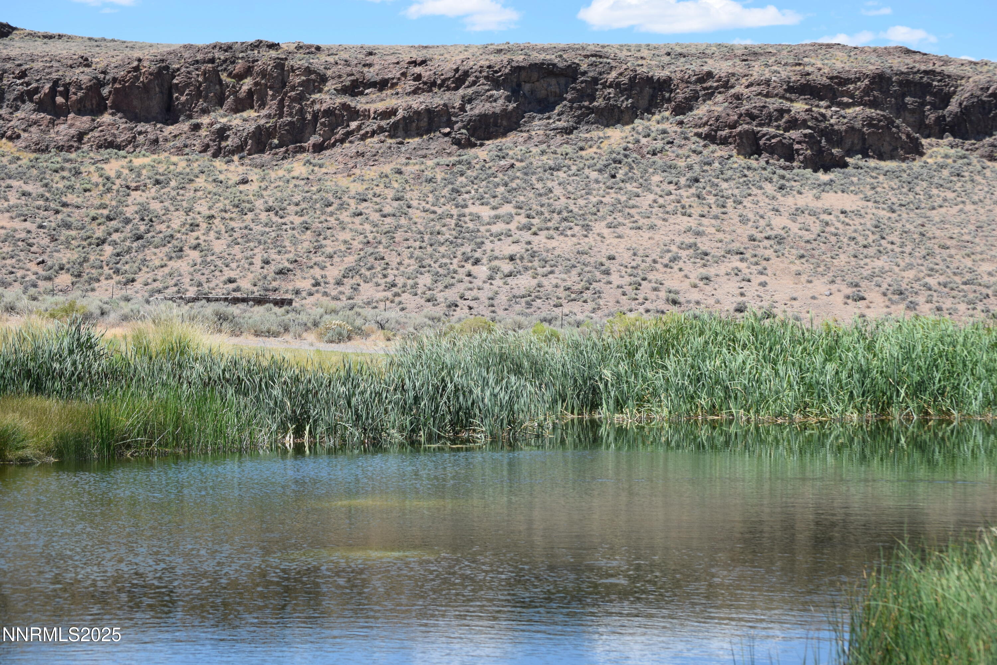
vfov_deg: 16.6
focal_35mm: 82
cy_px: 332
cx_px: 498
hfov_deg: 24.6
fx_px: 2285
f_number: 10
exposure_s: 1/400
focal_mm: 55
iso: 200
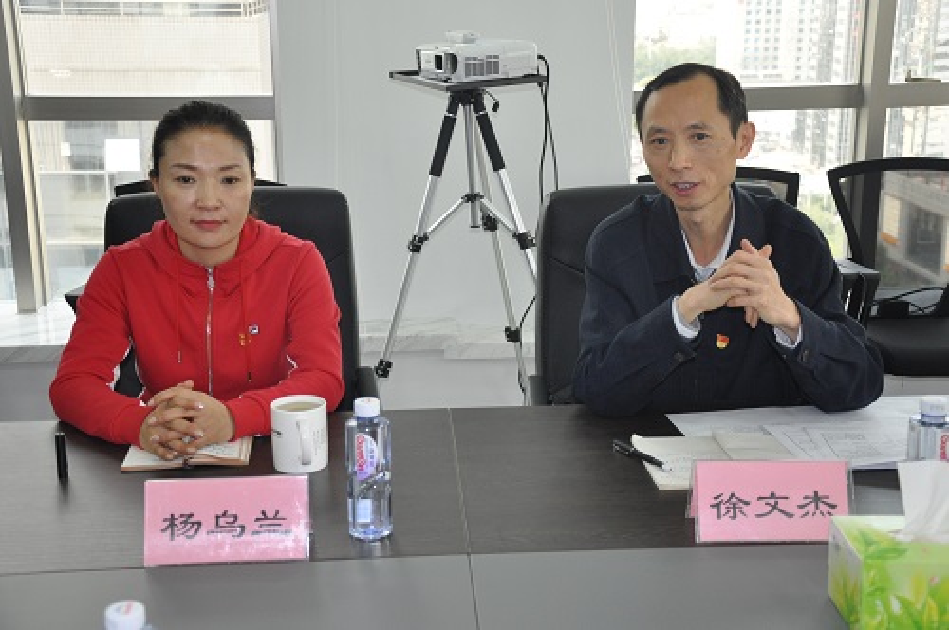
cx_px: 474
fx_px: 1382
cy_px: 315
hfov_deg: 37.9
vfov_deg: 25.7
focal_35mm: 52
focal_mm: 35
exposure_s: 1/125
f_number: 4.5
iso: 800
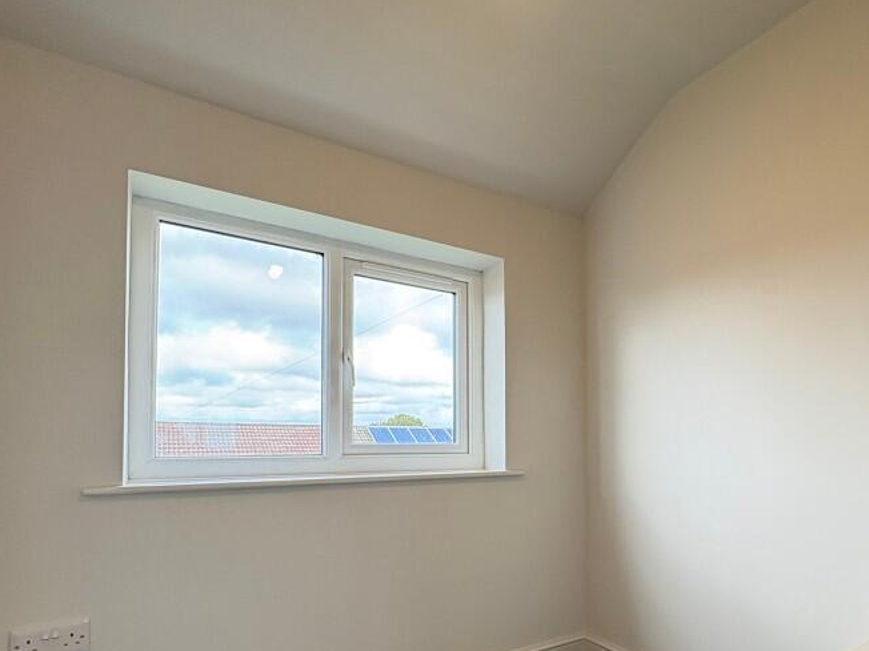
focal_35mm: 22
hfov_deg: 74.0
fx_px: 552
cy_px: 433
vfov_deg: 59.7
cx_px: 581
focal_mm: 2.22
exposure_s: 1/100
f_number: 2.2
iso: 200
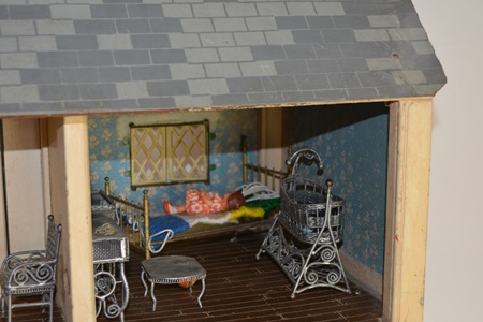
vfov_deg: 22.6
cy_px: 191
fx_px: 805
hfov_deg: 33.4
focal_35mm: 60
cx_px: 221
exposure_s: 1/100
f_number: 4.5
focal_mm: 30
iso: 400
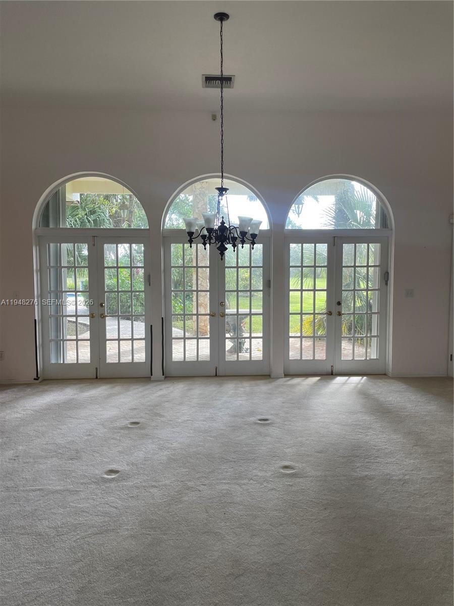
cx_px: 227
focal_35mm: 26
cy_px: 303
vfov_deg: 67.3
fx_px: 455
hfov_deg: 53.1
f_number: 1.6
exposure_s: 1/120
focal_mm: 4.2
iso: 64
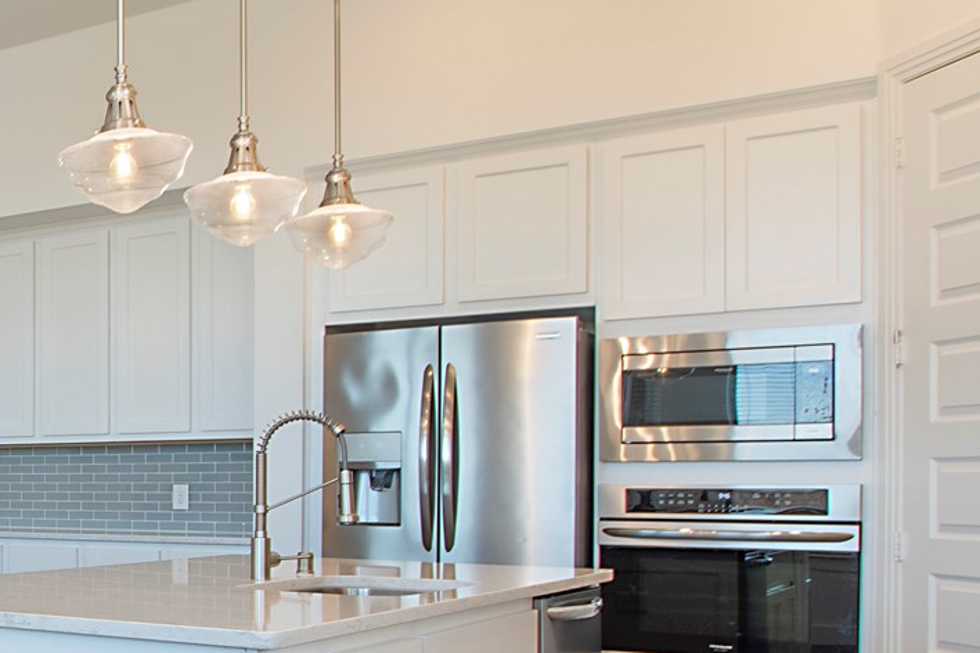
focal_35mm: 46
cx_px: -310
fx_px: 1252
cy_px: 495
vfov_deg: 28.8
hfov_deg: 31.9
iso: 100
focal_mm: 10
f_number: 5.6
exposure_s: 1/20
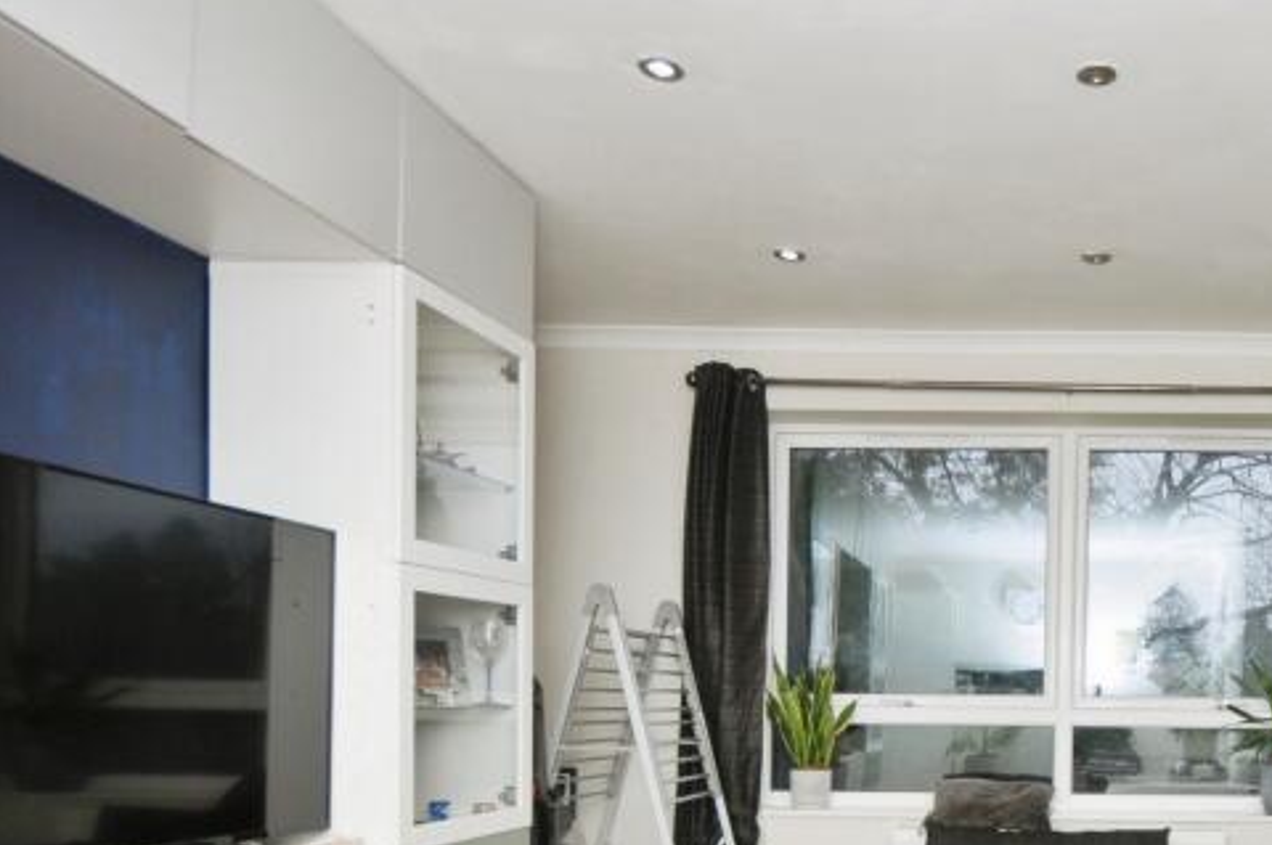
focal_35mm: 32
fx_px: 1129
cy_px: 743
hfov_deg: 53.0
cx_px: 1094
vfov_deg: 38.5
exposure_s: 1/60
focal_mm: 10
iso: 200
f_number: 5
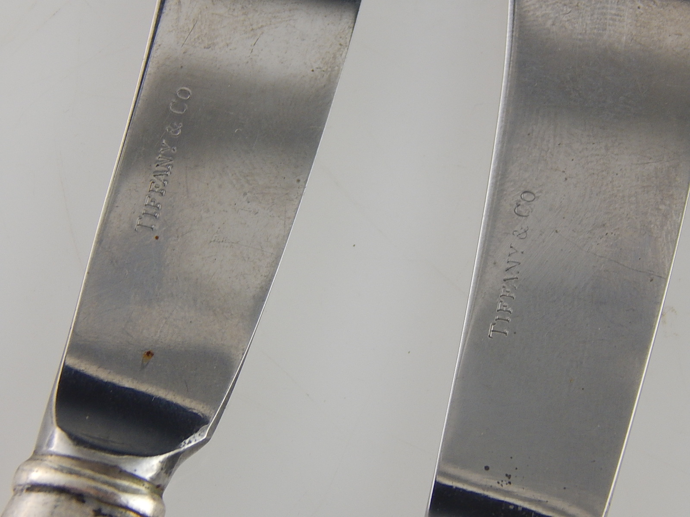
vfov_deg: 10.5
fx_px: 2811
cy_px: 258
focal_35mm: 141
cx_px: 345
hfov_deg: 14.0
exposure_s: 1/30
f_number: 4.9
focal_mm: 25.3
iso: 280
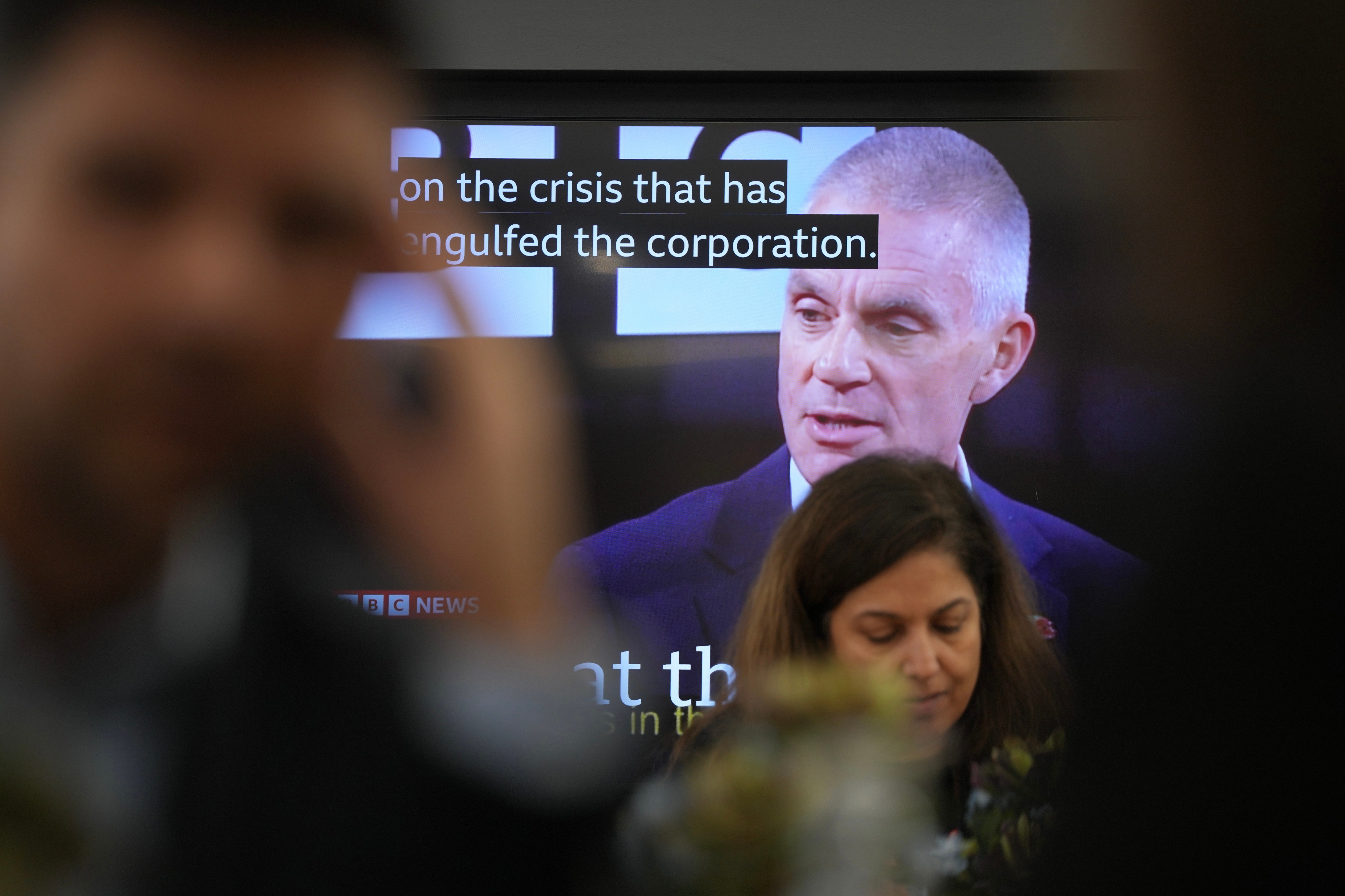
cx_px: 672
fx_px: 7471
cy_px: 448
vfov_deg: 6.9
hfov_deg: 10.3
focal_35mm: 200
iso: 400
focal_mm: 200
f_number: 3.5
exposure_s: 1/80
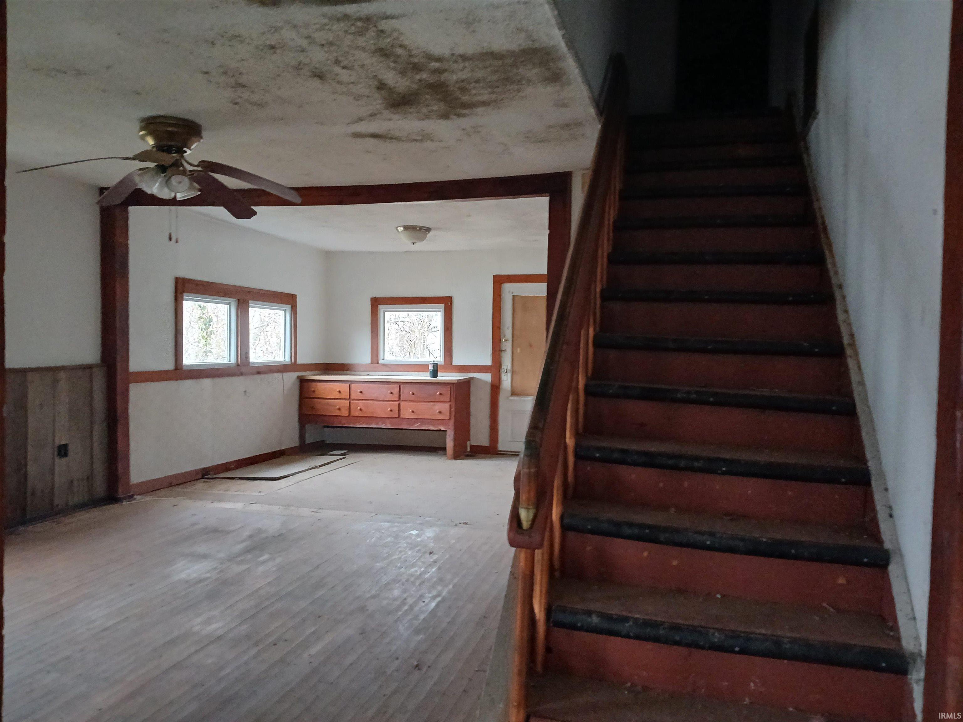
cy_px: 361
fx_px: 723
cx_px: 482
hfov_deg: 67.3
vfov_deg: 53.1
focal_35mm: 26
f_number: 1.8
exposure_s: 1/20
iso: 640
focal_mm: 3.98
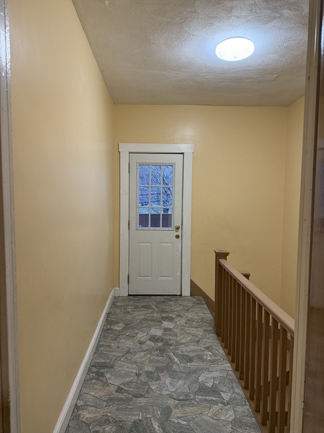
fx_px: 300
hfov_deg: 56.8
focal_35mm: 24
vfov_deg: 71.6
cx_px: 162
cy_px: 216
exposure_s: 1/60
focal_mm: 6.76
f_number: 1.78
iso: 200
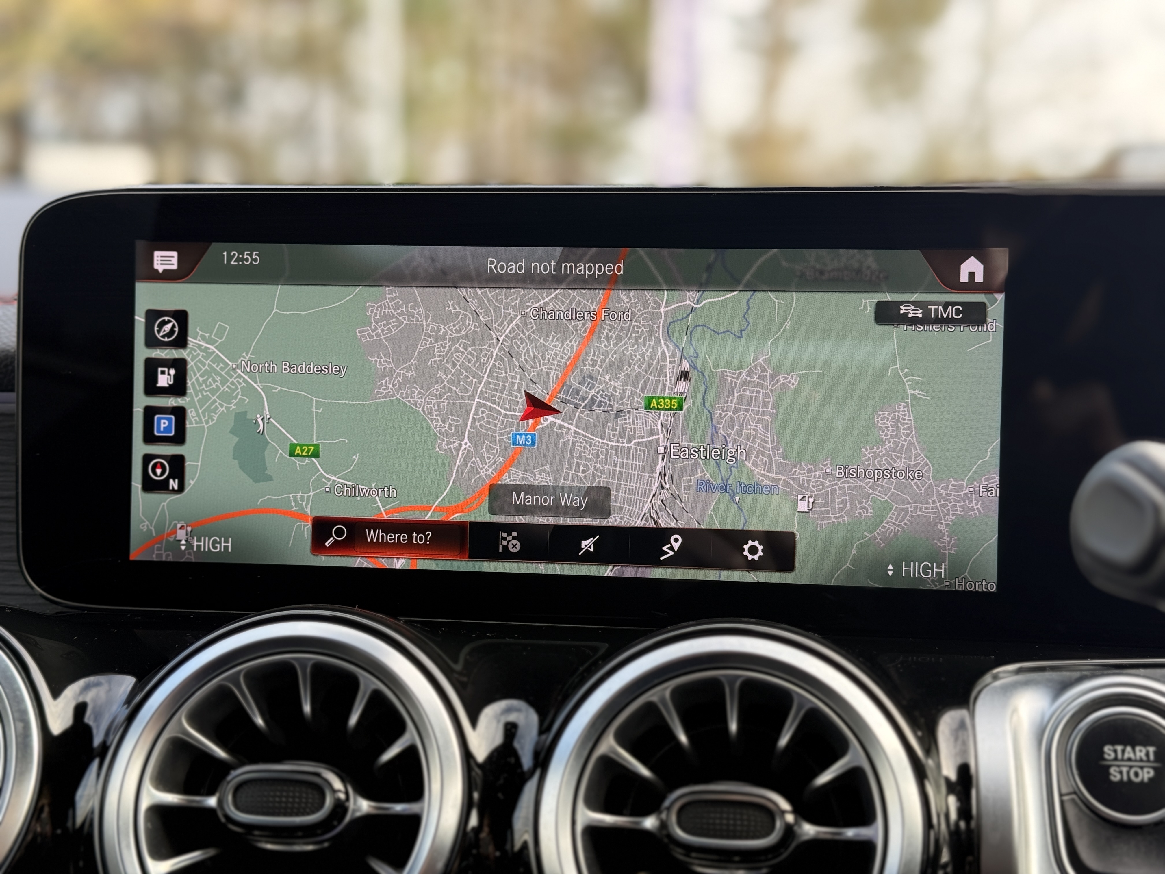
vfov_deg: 30.3
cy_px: 437
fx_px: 1615
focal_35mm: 48
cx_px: 582
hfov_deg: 39.7
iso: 64
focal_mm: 6.76
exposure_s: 1/267
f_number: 1.78
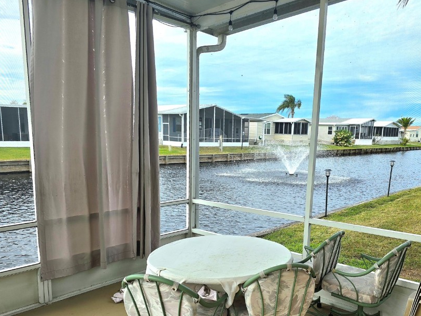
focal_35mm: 29
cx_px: 233
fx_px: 353
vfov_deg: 47.9
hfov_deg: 61.5
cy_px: 191
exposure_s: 1/244
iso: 12
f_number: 1.7
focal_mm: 6.3
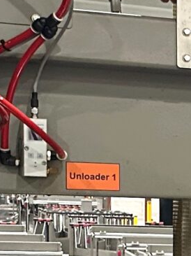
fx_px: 1237
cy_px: 314
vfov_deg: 11.5
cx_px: 484
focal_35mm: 168
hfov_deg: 8.0
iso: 640
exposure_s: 1/40
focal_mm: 6.86
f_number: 1.78
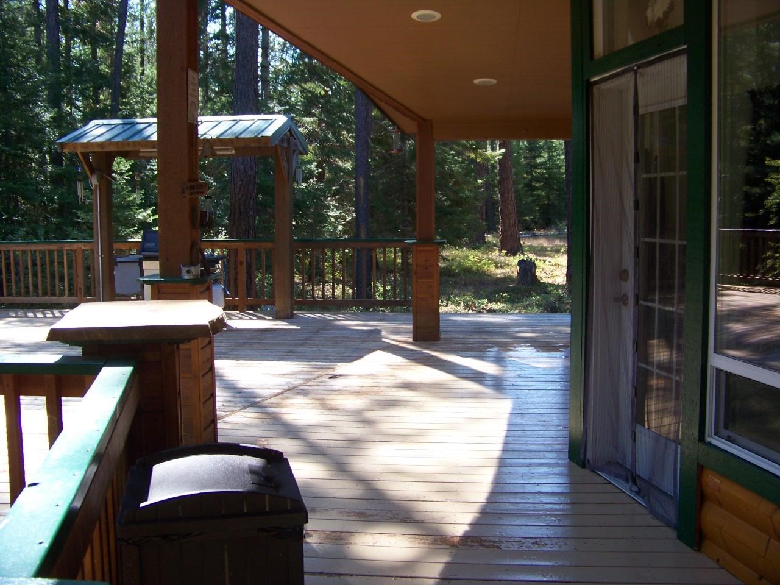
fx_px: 811
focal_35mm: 36
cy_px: 292
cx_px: 390
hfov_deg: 51.4
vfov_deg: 39.7
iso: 64
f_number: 2.8
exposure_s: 1/160
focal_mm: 5.85
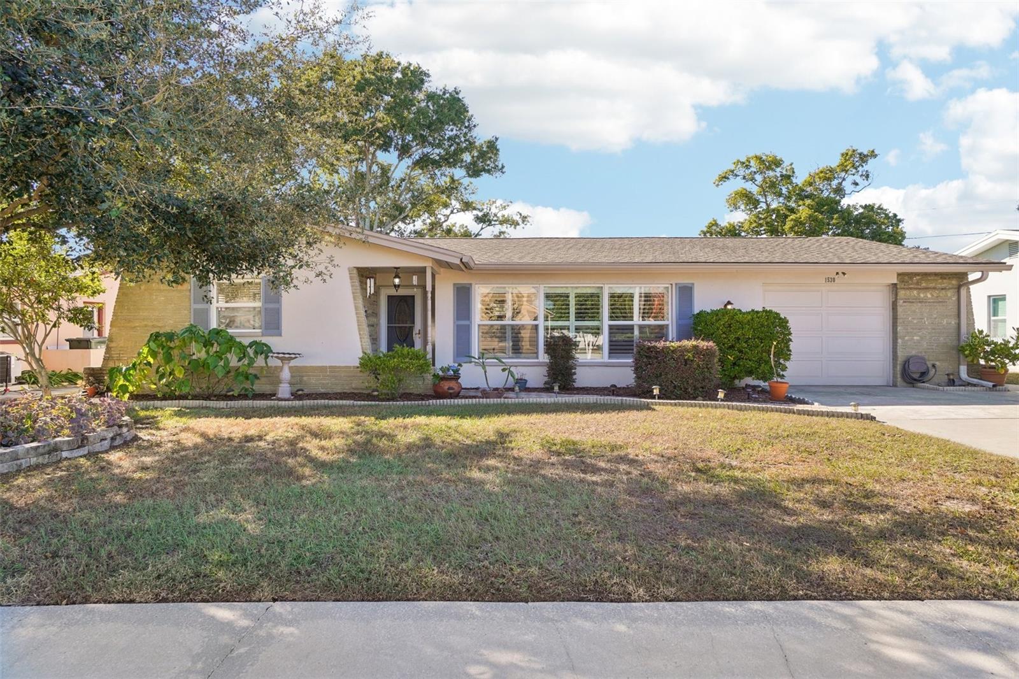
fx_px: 594
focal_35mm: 21
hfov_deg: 81.2
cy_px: 340
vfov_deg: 59.5
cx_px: 510
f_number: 8
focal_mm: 14
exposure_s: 1/90
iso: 100
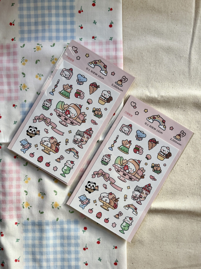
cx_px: 100
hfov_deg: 53.1
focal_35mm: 26
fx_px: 201
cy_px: 134
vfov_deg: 67.3
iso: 32
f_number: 1.6
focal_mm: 5.96
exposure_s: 1/136
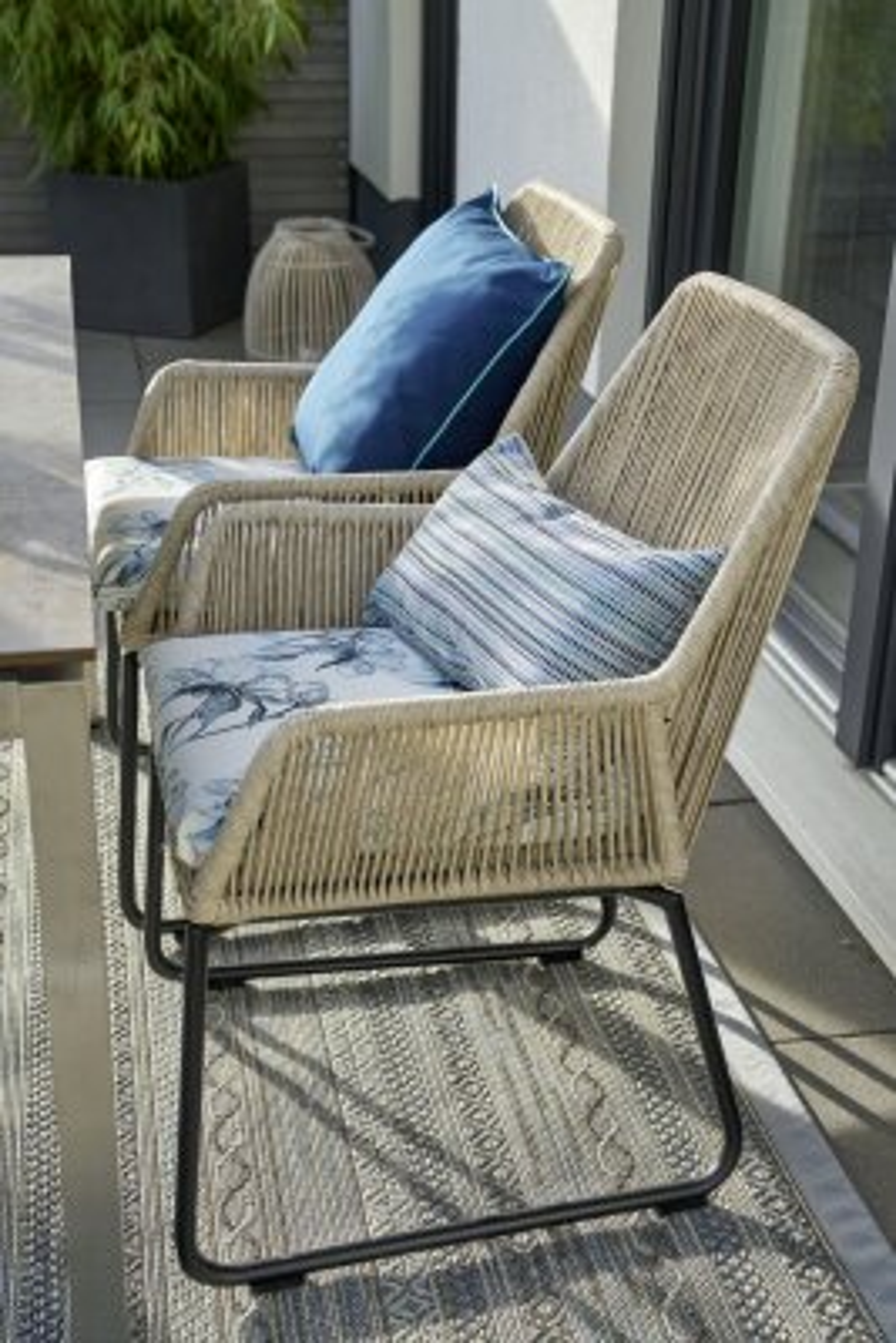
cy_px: 672
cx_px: 448
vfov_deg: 40.3
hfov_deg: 27.5
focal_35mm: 49
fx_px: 1828
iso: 250
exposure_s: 1/320
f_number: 5
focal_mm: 49
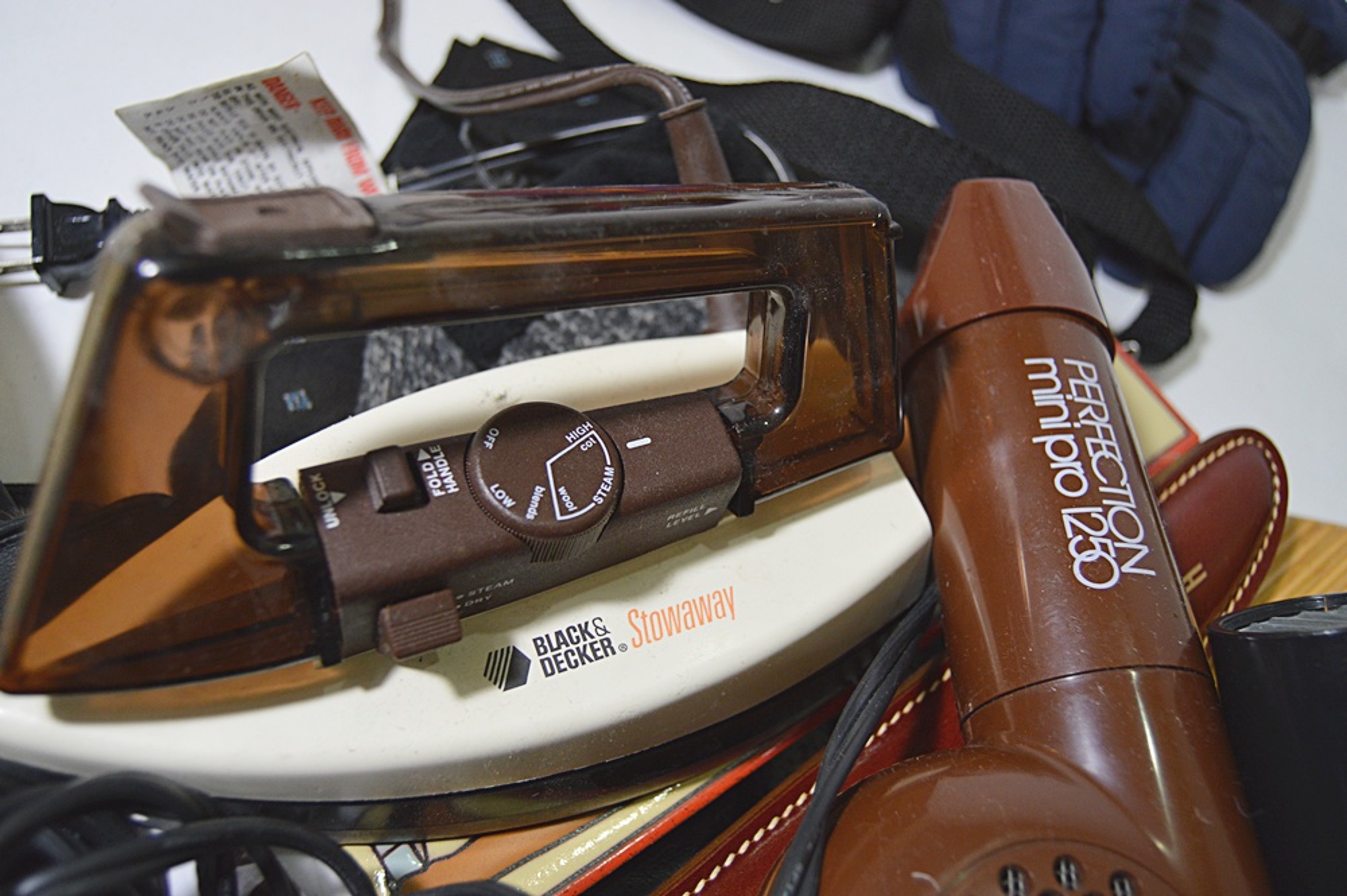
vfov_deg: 43.5
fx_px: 1122
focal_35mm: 30
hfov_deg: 62.0
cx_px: 674
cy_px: 448
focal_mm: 20
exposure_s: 1/60
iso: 720
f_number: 3.5
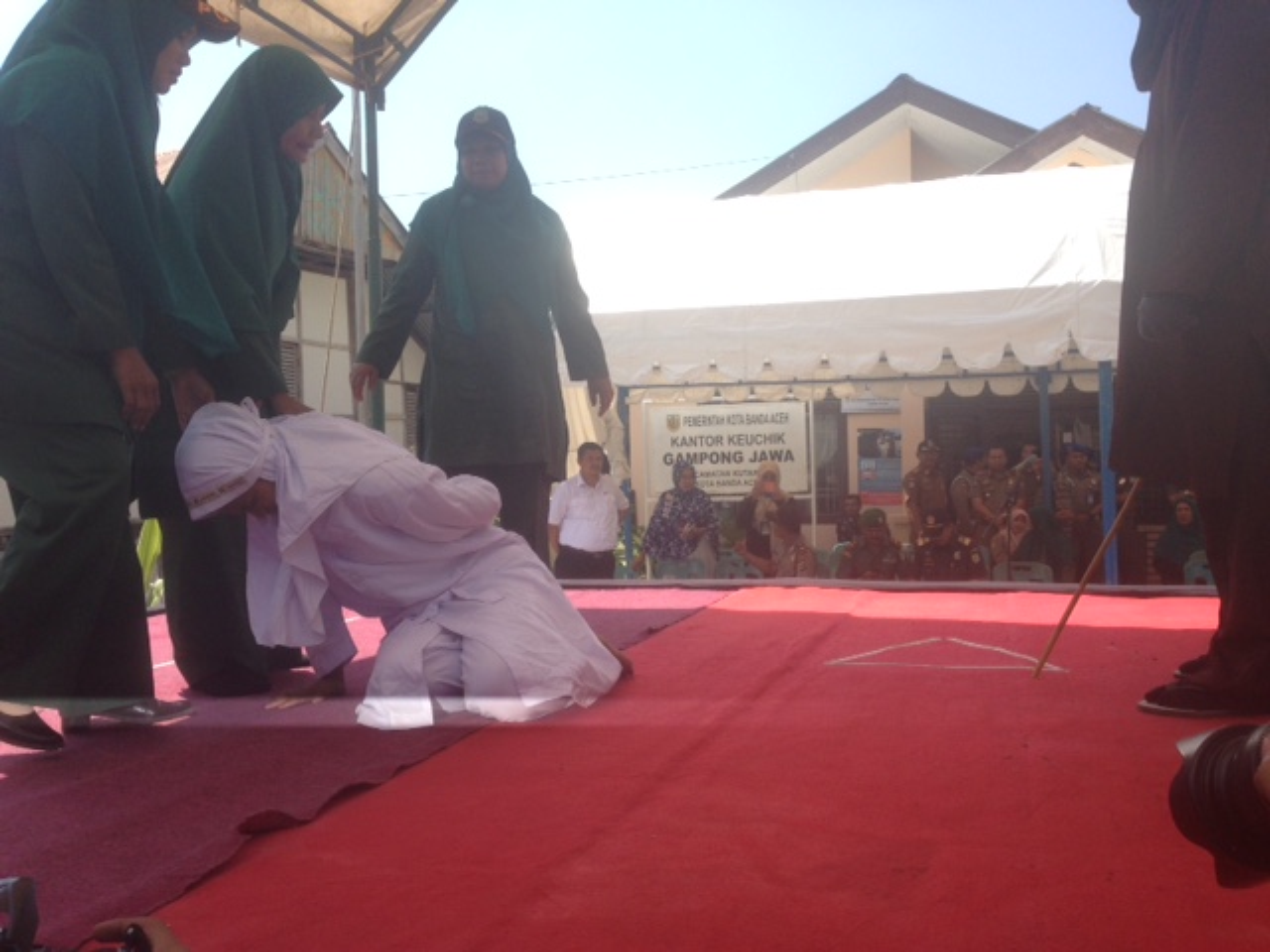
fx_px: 1211
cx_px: 635
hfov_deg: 55.4
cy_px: 476
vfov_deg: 42.9
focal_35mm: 33
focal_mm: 4.12
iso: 50
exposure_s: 1/809
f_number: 2.4
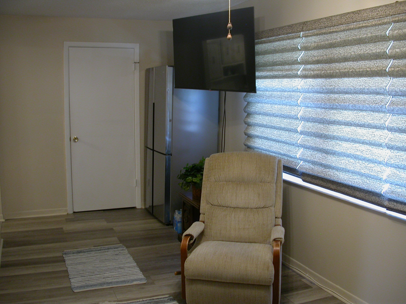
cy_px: 152
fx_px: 446
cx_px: 203
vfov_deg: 37.7
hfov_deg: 49.0
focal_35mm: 38
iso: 100
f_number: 2.6
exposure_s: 1/12.9
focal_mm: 7.85
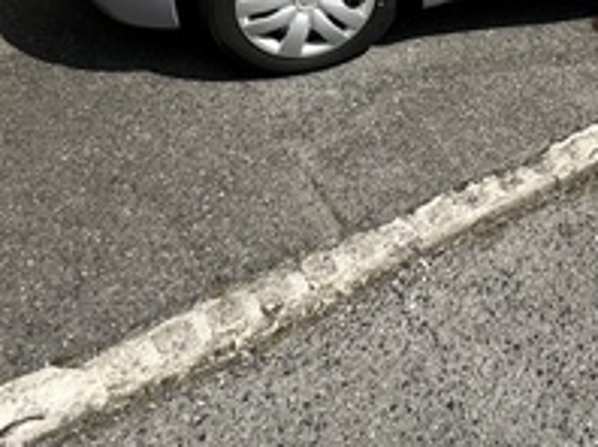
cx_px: 619
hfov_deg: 36.4
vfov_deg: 26.2
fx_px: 794
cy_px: -153
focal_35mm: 46
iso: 32
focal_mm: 1.57
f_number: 1.8
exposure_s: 1/1698
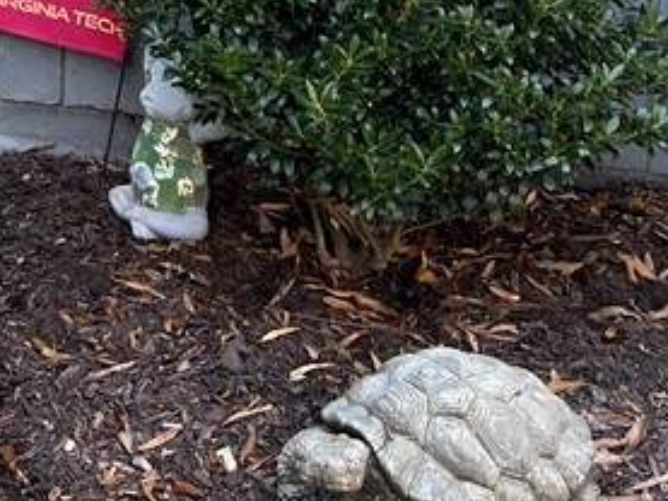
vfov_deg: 14.4
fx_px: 1853
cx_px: -410
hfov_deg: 17.7
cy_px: -250
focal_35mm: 96
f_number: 1.5
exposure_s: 1/121
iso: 50
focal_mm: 5.7
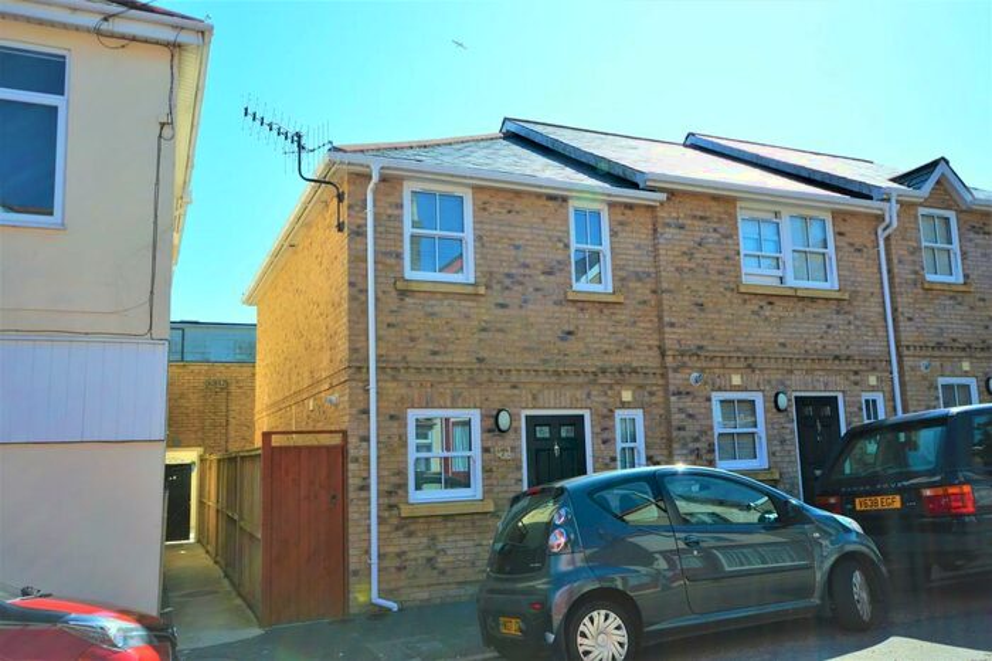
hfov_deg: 62.0
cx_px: 496
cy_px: 330
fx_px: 826
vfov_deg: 43.6
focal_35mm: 30
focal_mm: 20
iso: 100
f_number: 8
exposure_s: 1/250
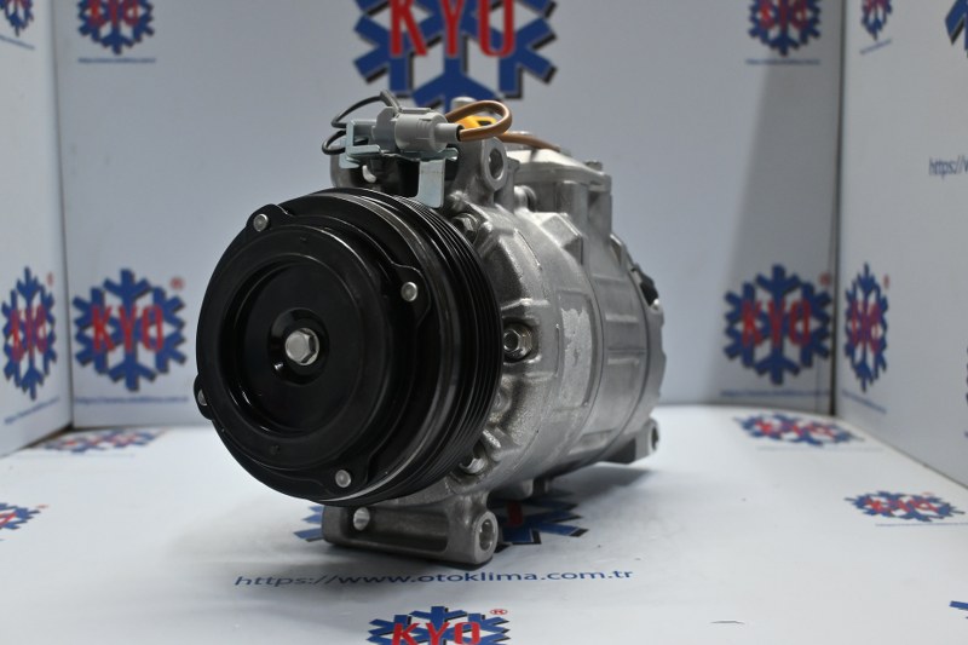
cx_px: 484
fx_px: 1008
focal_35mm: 38
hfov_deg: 51.3
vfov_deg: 35.5
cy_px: 322
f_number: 4.2
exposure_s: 1/125
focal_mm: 25
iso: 1000
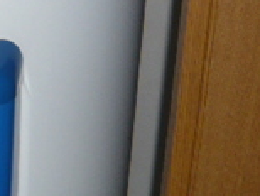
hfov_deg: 16.1
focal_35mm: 116
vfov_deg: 12.8
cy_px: 142
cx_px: -69
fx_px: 873
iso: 100
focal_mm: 4.6
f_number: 2.8
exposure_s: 1/30
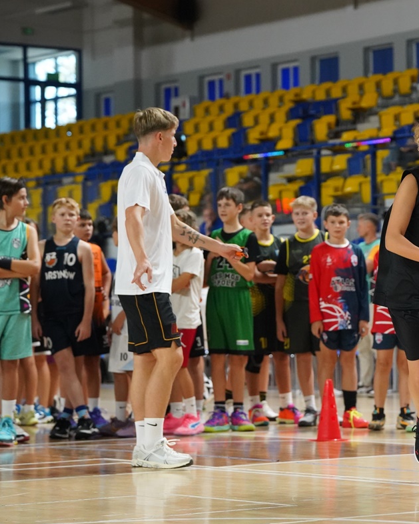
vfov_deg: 13.9
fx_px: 2154
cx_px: 399
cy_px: 266
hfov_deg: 11.0
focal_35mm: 139
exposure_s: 1/2000
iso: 8000
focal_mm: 97
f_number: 4
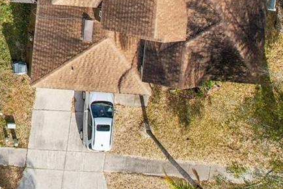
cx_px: -140
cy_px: -115
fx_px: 637
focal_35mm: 81
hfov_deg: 21.2
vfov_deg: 15.3
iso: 140
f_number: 2.8
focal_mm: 8.4
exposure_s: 1/1000
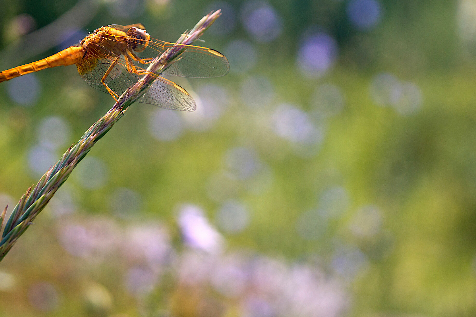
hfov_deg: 19.0
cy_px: 137
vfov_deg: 12.7
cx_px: 218
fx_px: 1423
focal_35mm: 108
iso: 200
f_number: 5.6
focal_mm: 55
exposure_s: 1/400
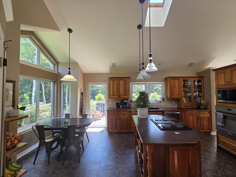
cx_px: 122
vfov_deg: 85.7
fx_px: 95
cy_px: 89
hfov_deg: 102.0
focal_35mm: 14
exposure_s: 1/120
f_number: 2.2
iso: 80
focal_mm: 2.2
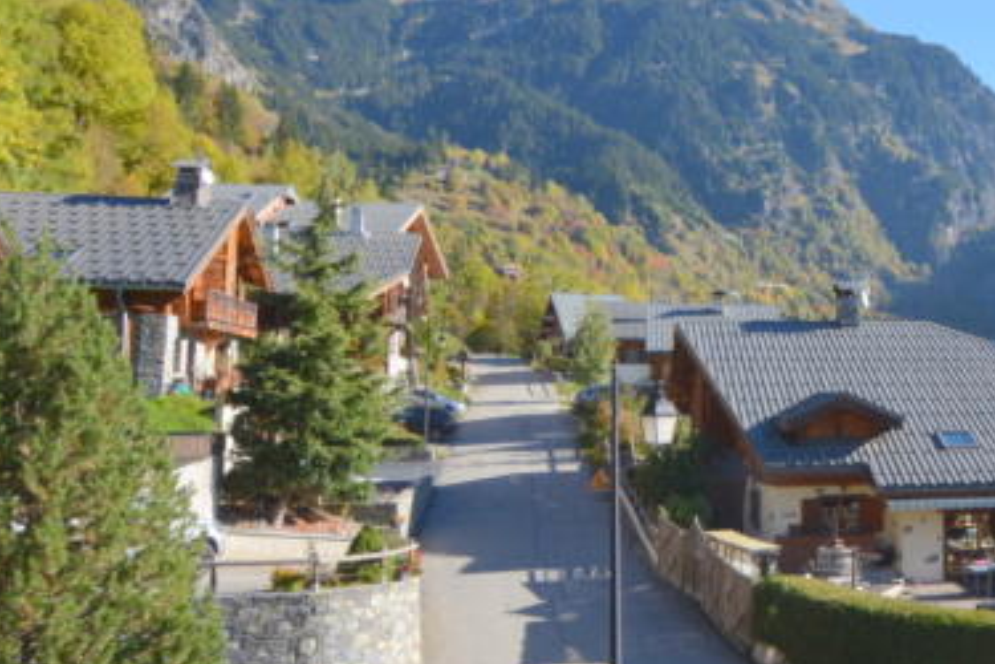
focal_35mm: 41
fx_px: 1133
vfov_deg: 32.6
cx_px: 976
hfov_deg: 41.7
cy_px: 288
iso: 200
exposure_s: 1/320
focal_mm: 10
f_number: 9
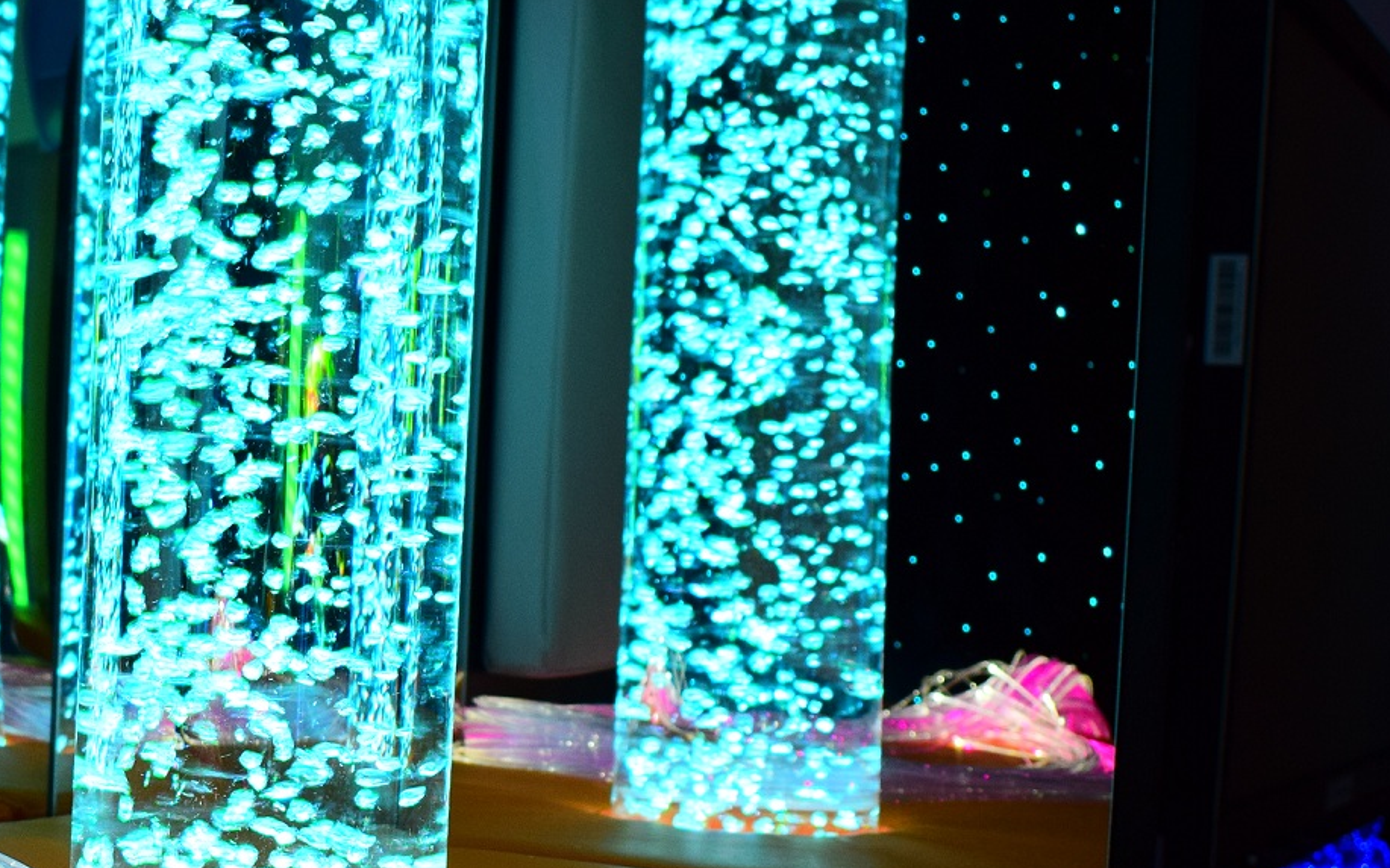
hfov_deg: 28.5
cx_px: 202
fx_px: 2652
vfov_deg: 18.5
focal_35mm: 70
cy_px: 665
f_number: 4
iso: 400
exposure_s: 1/60
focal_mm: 20
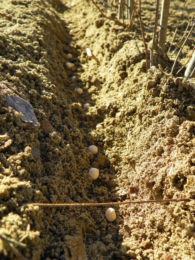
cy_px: 130
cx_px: 98
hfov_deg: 36.8
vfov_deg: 47.9
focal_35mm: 39
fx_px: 293
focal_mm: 6.9
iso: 64
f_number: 4
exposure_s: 1/200
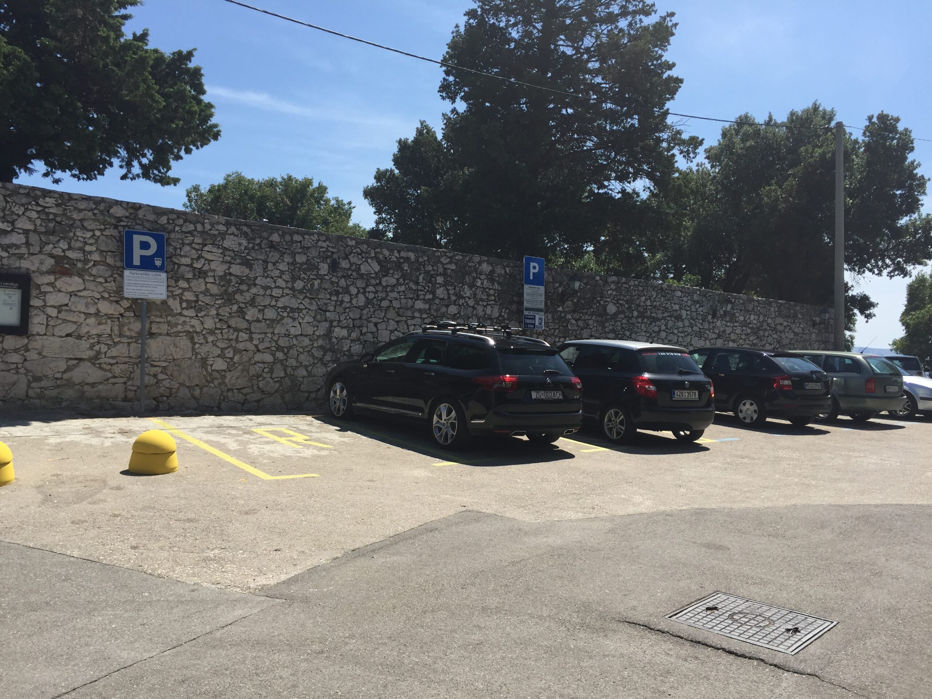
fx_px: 781
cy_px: 350
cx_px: 466
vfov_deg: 48.2
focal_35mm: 29
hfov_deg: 61.7
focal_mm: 4.15
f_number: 2.2
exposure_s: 1/1980
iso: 32
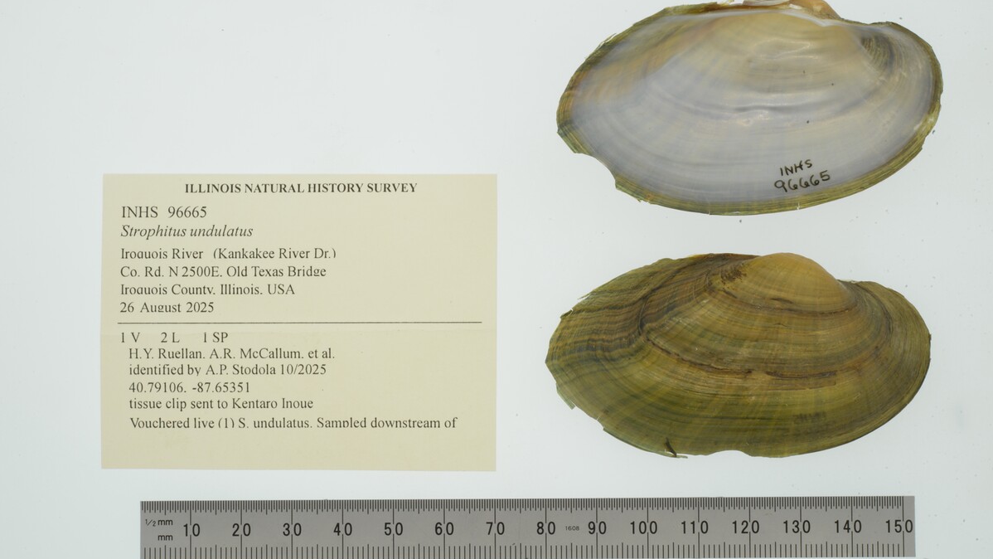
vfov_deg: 19.1
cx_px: 496
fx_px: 1659
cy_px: 272
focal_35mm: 63
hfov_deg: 33.3
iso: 100
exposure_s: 1/10
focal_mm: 60
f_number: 32
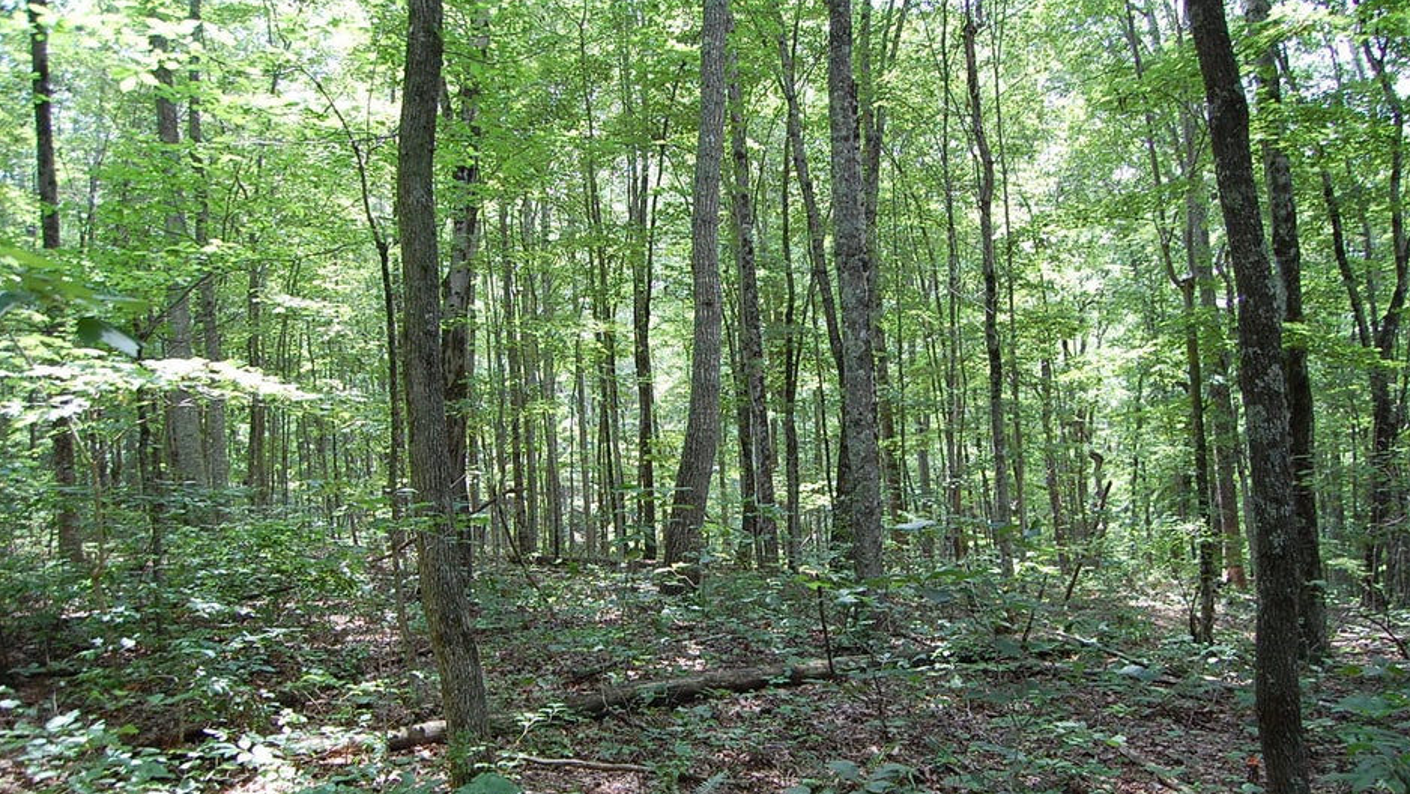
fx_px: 1084
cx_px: 712
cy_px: 466
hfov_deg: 66.1
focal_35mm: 29
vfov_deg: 40.1
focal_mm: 18
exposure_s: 1/100
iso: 400
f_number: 5
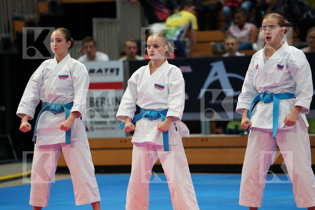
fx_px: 1732
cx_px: 158
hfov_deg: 10.4
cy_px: 105
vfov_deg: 6.9
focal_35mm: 198
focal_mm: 198
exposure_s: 1/500
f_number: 2.8
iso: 1000
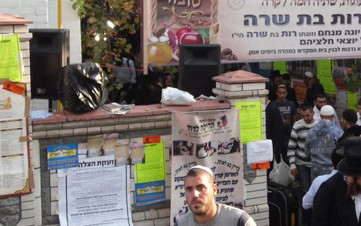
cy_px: 50
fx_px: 718
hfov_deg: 28.0
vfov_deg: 17.7
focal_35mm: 73
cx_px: 253
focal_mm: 6.3
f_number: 3.5
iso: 80
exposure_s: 1/103
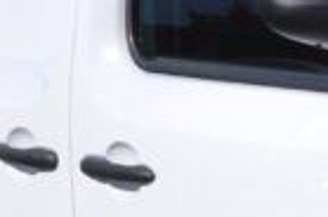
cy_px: 198
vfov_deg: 4.7
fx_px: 2618
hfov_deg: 6.8
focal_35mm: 288
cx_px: 748
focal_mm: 26
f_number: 11
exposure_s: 1/500
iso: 500
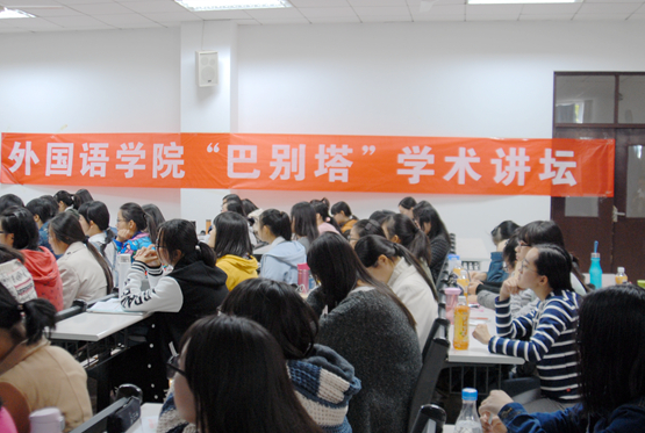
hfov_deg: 43.5
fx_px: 808
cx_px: 302
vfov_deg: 30.0
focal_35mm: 45
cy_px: 245
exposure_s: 1/30
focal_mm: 26
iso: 320
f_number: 2.8
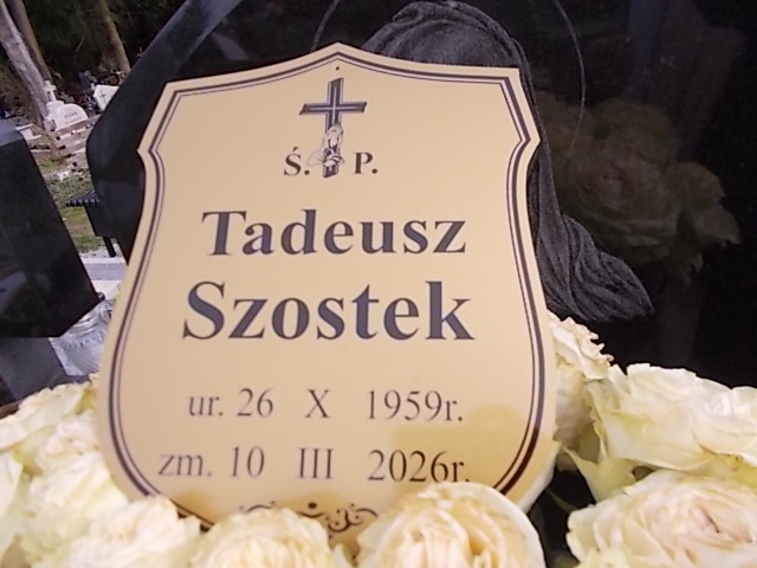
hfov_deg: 67.3
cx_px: 378
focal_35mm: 26
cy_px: 284
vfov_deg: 53.1
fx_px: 569
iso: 80
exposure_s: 1/100
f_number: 8
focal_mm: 4.6
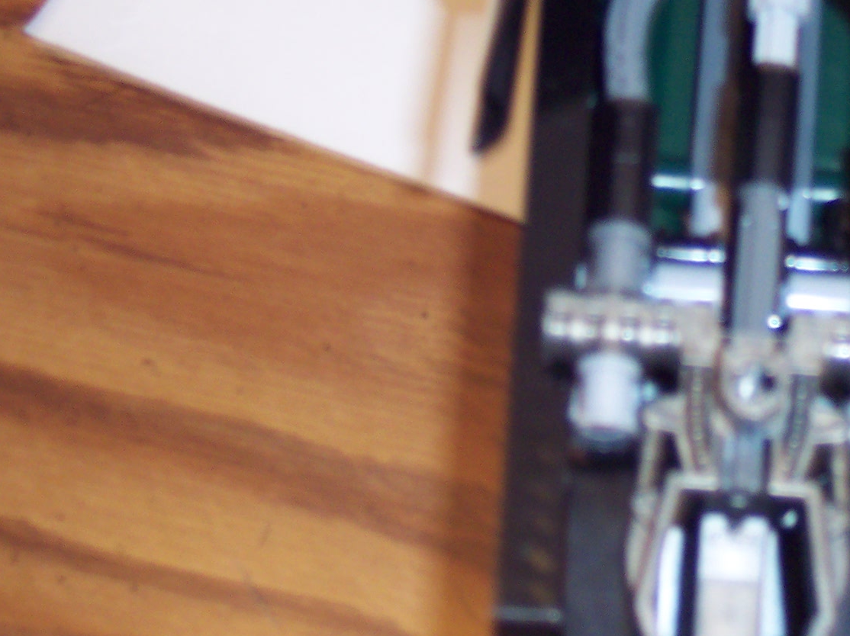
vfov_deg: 16.8
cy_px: 346
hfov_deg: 21.9
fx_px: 2159
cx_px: 732
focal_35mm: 88
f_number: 2.8
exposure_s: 1/30
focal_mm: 8
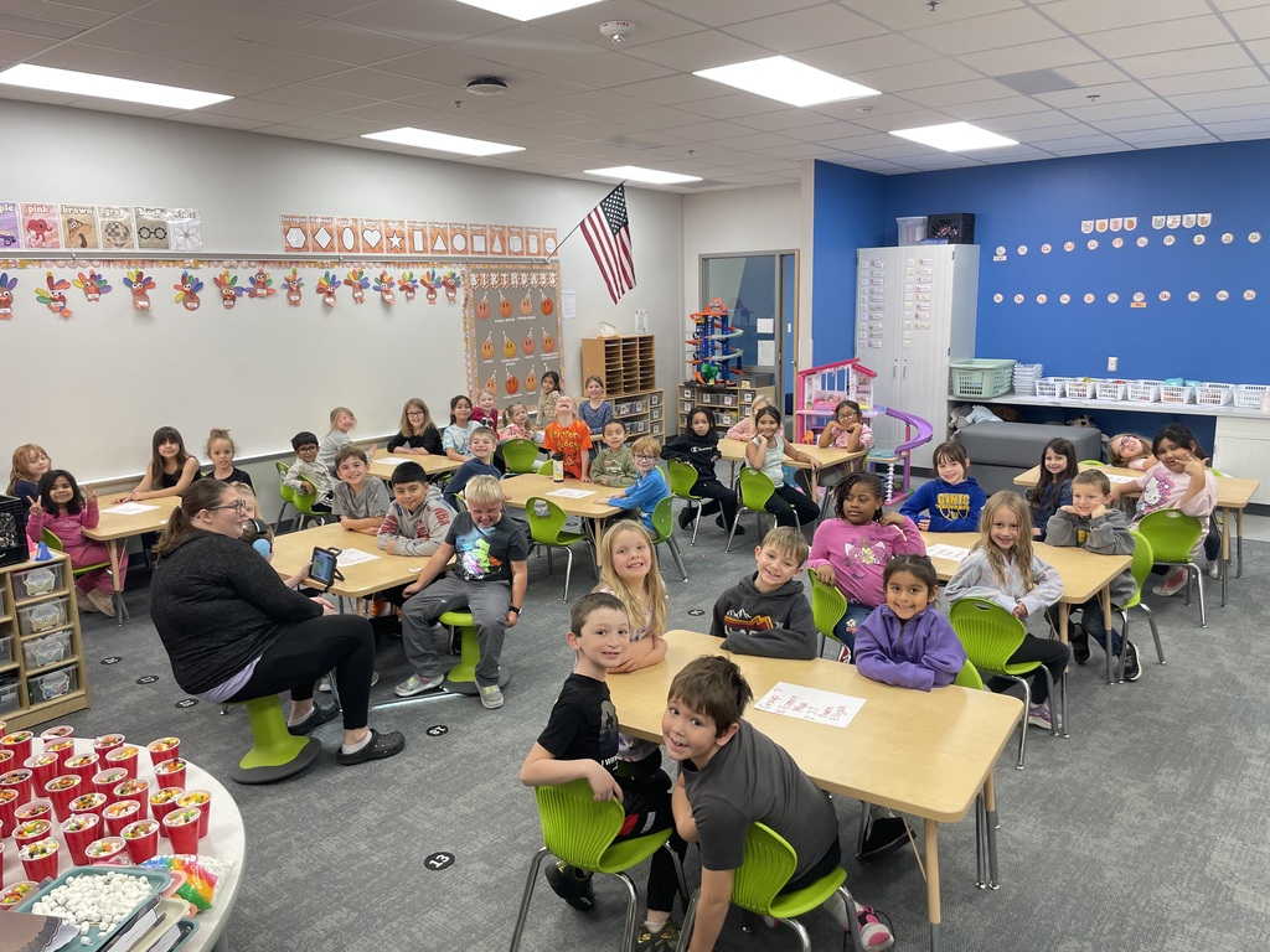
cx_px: 635
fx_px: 954
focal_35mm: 26
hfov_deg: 67.3
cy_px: 476
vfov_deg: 53.1
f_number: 1.6
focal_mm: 4.2
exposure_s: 1/60
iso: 64
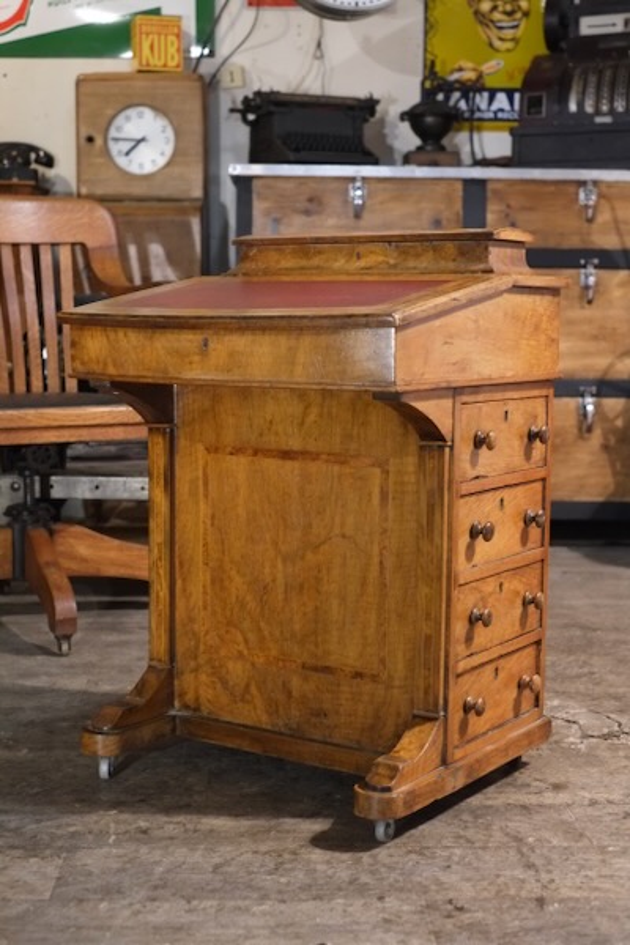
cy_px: 472
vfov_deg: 37.5
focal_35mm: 53
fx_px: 1391
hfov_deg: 25.5
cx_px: 315
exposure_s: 1/125
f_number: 3.6
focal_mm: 35
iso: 3200
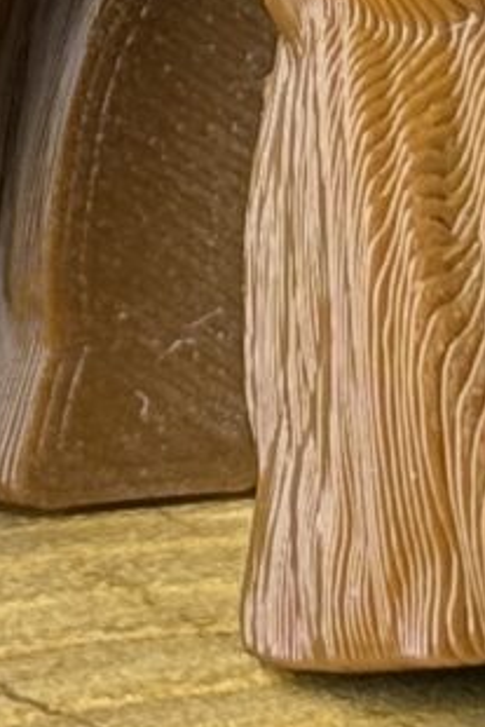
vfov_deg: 5.0
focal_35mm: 412
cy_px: -392
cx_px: 124
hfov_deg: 3.3
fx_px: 8316
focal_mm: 6.76
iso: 100
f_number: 1.78
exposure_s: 1/116
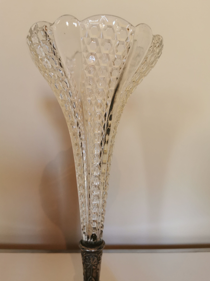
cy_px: 141
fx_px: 227
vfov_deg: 63.4
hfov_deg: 49.7
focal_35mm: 28
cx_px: 107
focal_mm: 5.56
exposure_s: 1/100
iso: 160
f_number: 1.6
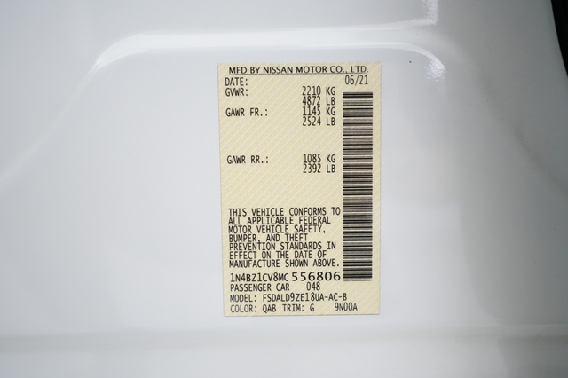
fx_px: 442
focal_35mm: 28
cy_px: 189
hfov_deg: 65.5
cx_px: 284
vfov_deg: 46.4
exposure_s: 1/100
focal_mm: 28
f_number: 5
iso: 6400
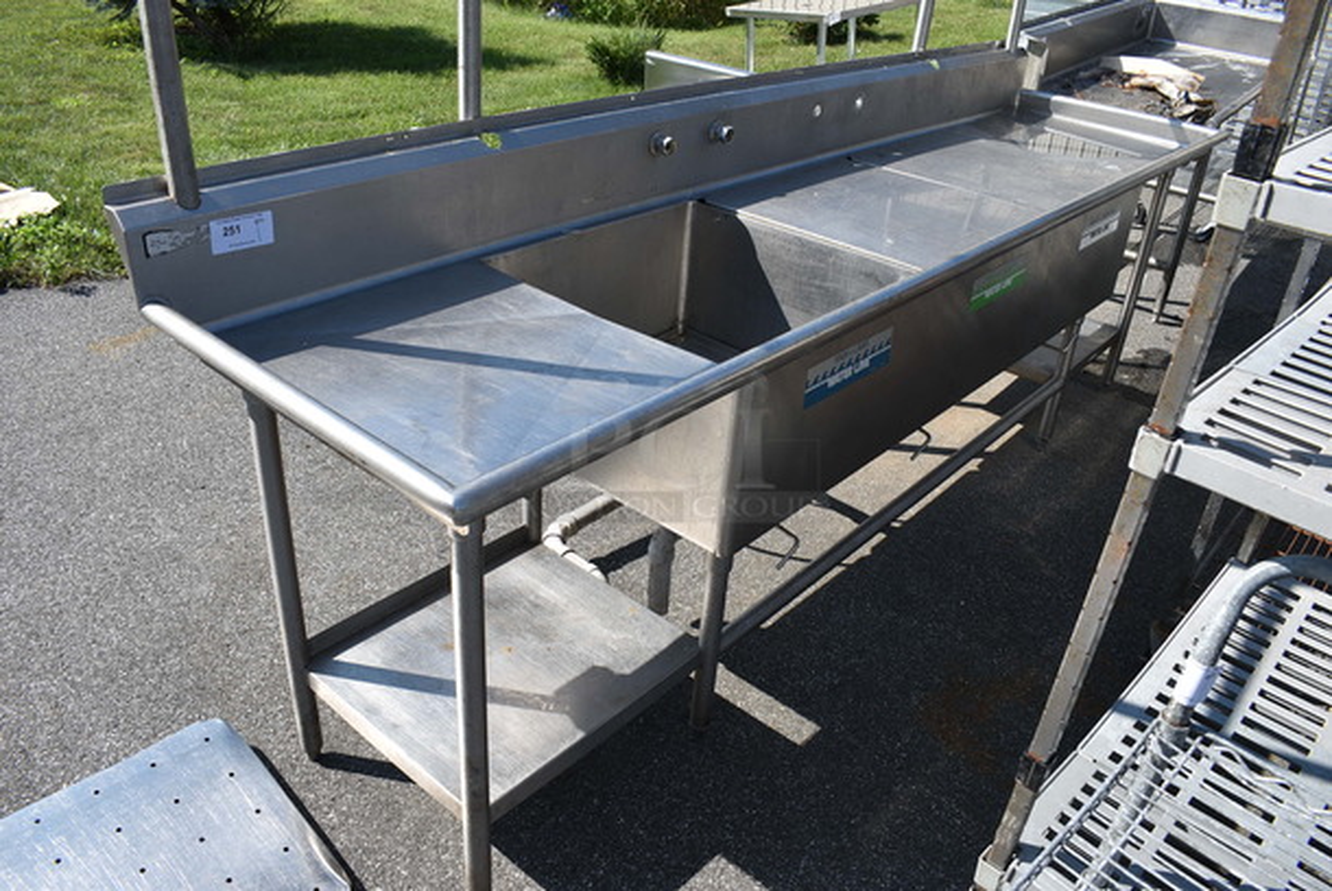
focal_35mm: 27
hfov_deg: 67.3
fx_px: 1000
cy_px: 446
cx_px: 666
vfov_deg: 48.0
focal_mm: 18
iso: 110
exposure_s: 1/250
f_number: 8
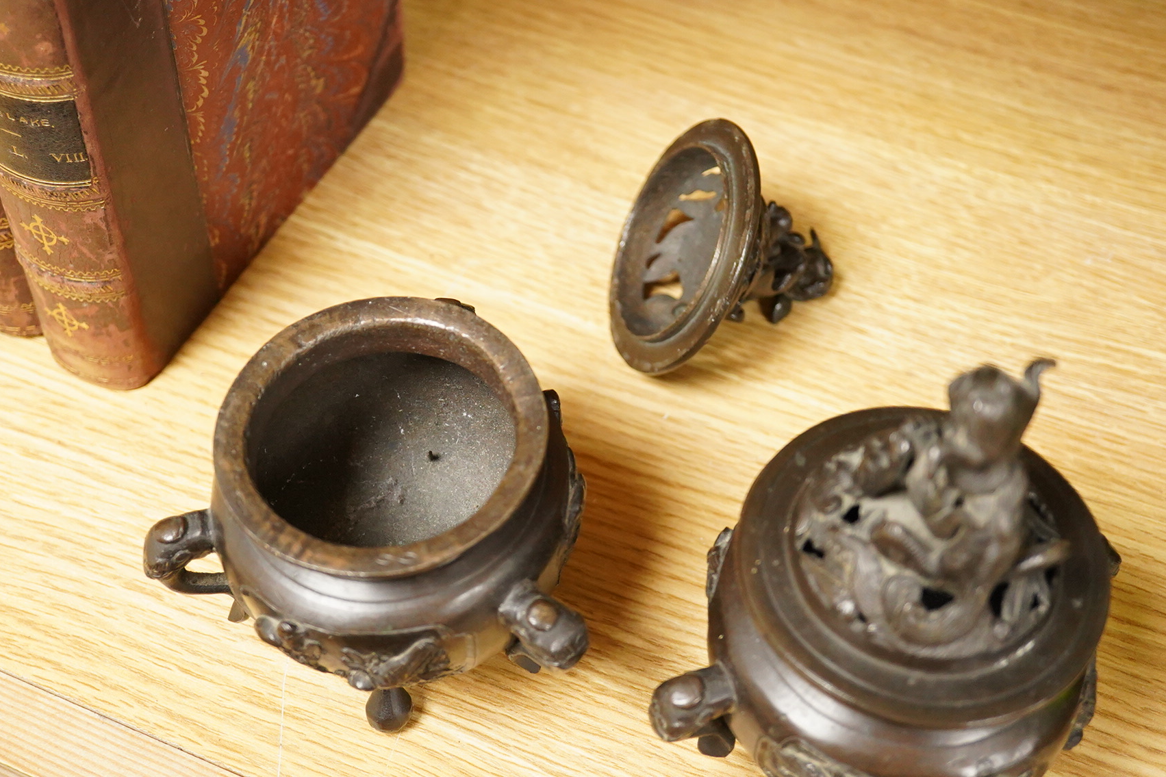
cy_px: 338
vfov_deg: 26.0
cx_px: 567
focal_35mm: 52
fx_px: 1684
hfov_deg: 38.2
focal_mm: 30
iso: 2500
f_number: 3.5
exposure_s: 1/125
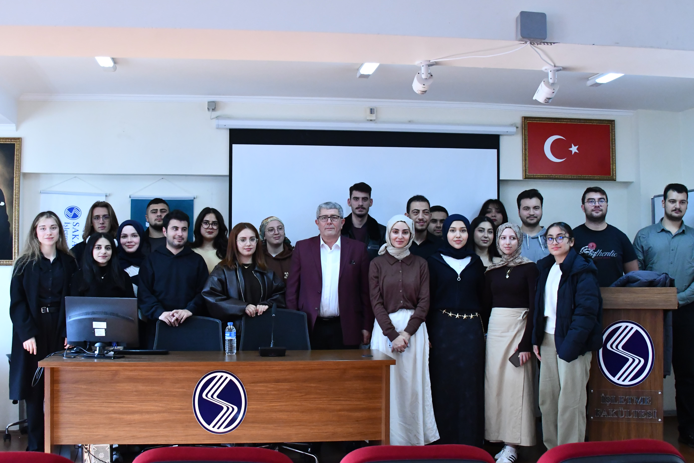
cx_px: 347
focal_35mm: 42
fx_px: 810
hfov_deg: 46.4
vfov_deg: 31.9
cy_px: 232
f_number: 7.1
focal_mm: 28
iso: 6400
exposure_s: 1/200
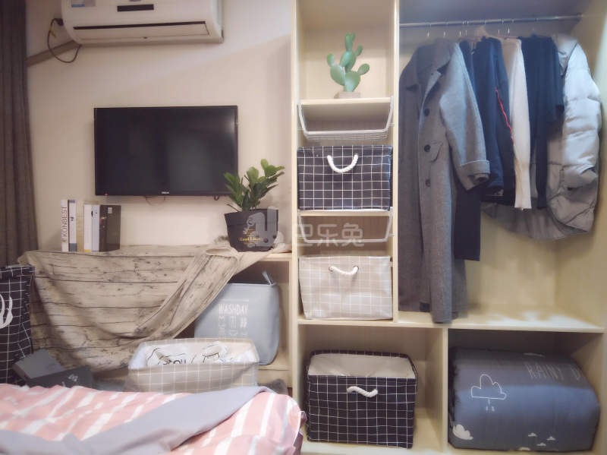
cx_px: 304
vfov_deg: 58.8
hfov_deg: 74.0
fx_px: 403
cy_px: 228
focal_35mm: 23
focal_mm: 4.04
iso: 1700
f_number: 2
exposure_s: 1/17
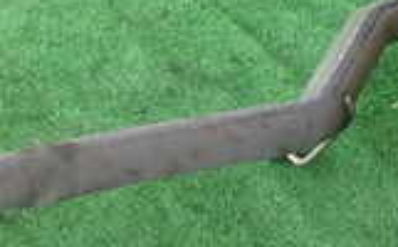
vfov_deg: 12.7
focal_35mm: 99
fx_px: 1072
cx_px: -168
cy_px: 329
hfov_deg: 18.9
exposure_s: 1/60
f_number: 2
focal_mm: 4.5
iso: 200
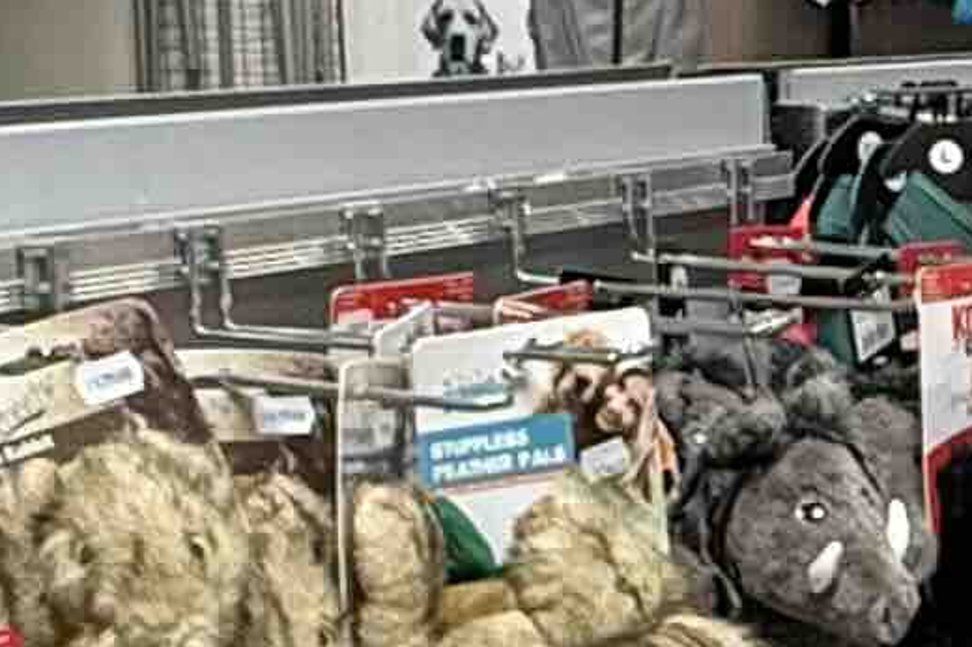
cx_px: 1280
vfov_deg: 11.9
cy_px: 727
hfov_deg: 17.0
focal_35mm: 113
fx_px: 3049
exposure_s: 1/91
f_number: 2.2
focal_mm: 2.22
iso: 320
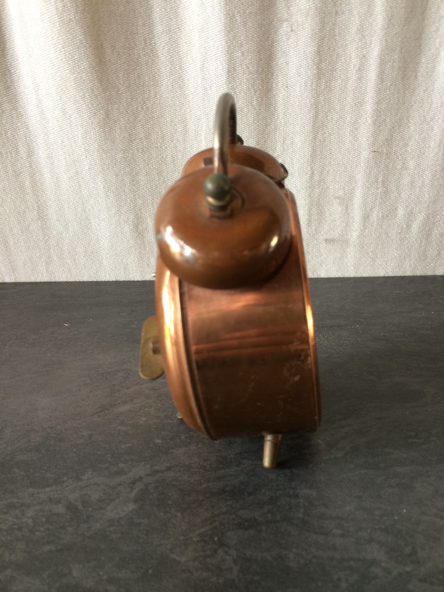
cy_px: 296
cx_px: 222
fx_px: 496
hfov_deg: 48.2
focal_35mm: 29
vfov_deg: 61.7
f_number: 2.2
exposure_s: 1/33
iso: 100
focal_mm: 4.15
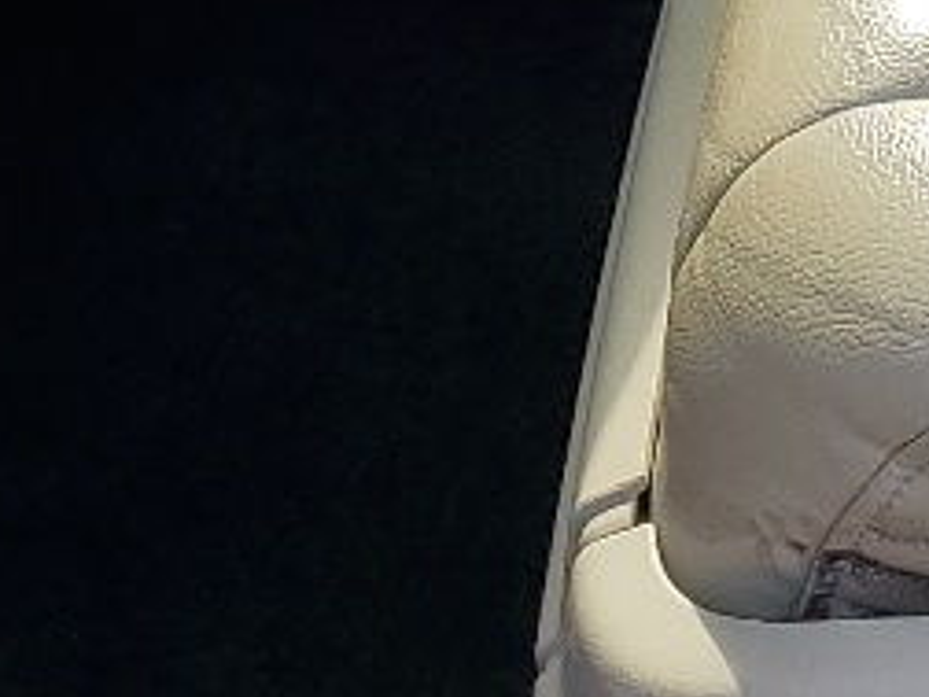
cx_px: 1021
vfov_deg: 8.2
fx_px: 4428
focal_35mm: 165
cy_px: -1014
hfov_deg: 11.8
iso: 50
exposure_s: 1/769
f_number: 1.5
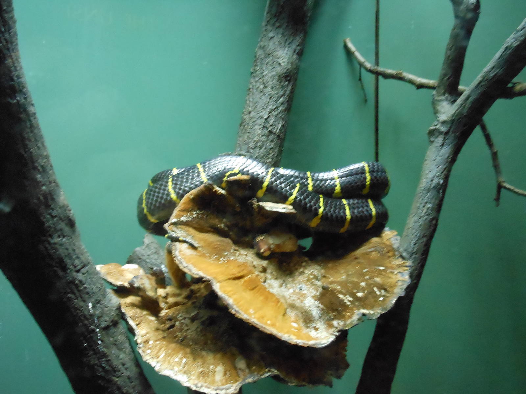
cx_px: 263
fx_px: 501
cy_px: 197
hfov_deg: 55.4
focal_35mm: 33
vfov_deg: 42.9
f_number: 4
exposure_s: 1/4
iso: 800
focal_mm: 5.9
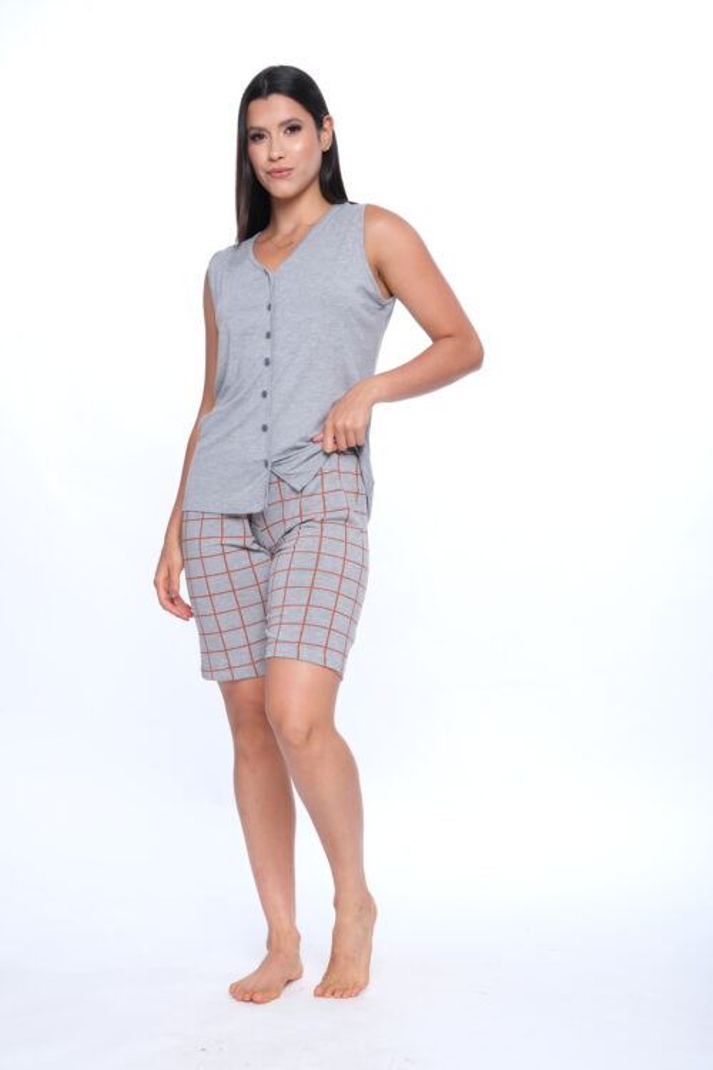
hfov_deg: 21.9
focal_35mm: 62
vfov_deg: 32.4
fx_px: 1842
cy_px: 535
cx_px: 356
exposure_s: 1/250
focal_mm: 41.4
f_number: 8
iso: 320
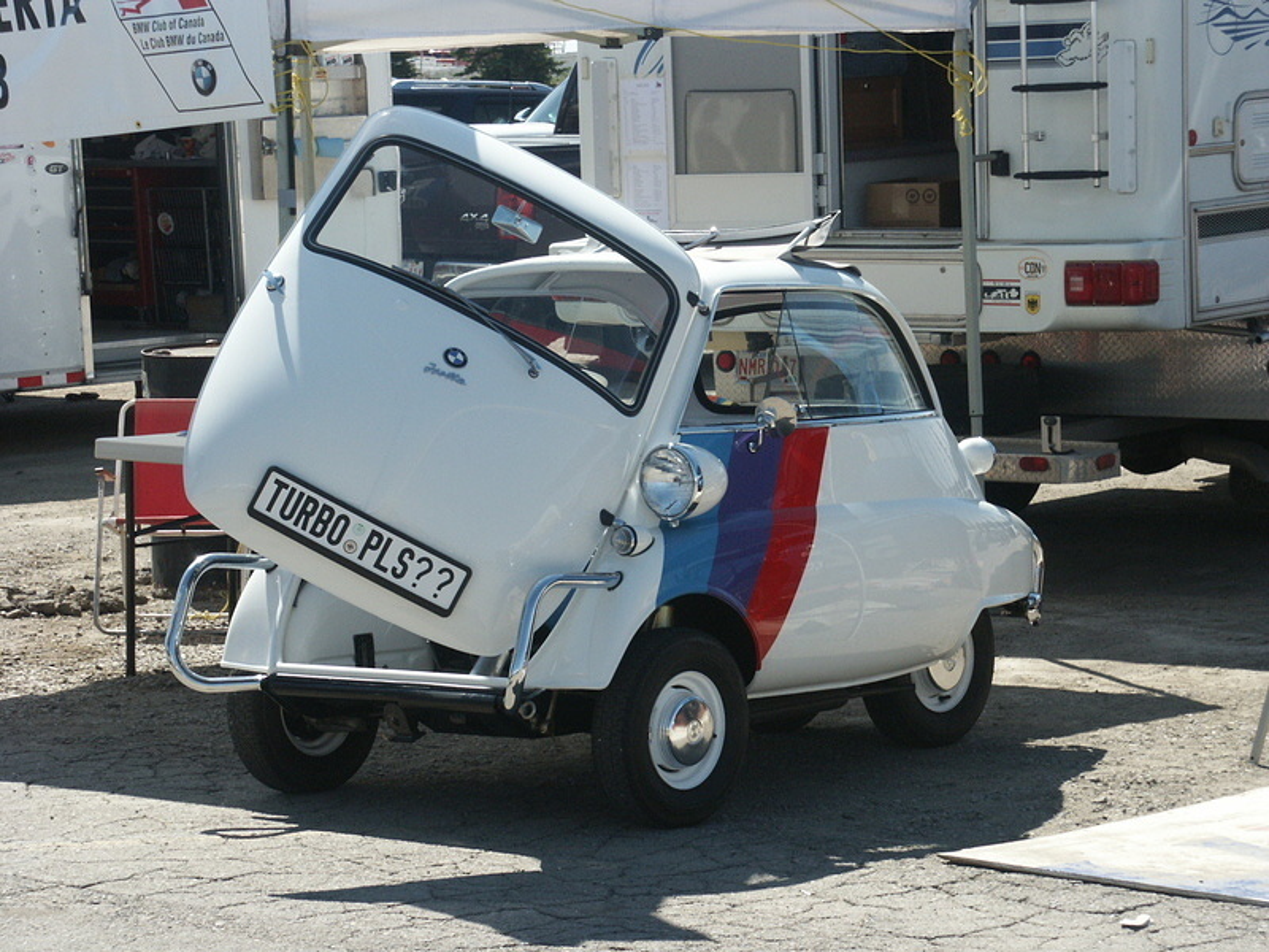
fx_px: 4949
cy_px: 476
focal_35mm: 135
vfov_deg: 11.0
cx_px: 634
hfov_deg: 14.6
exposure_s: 1/750
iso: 100
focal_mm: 34.26
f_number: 5.6
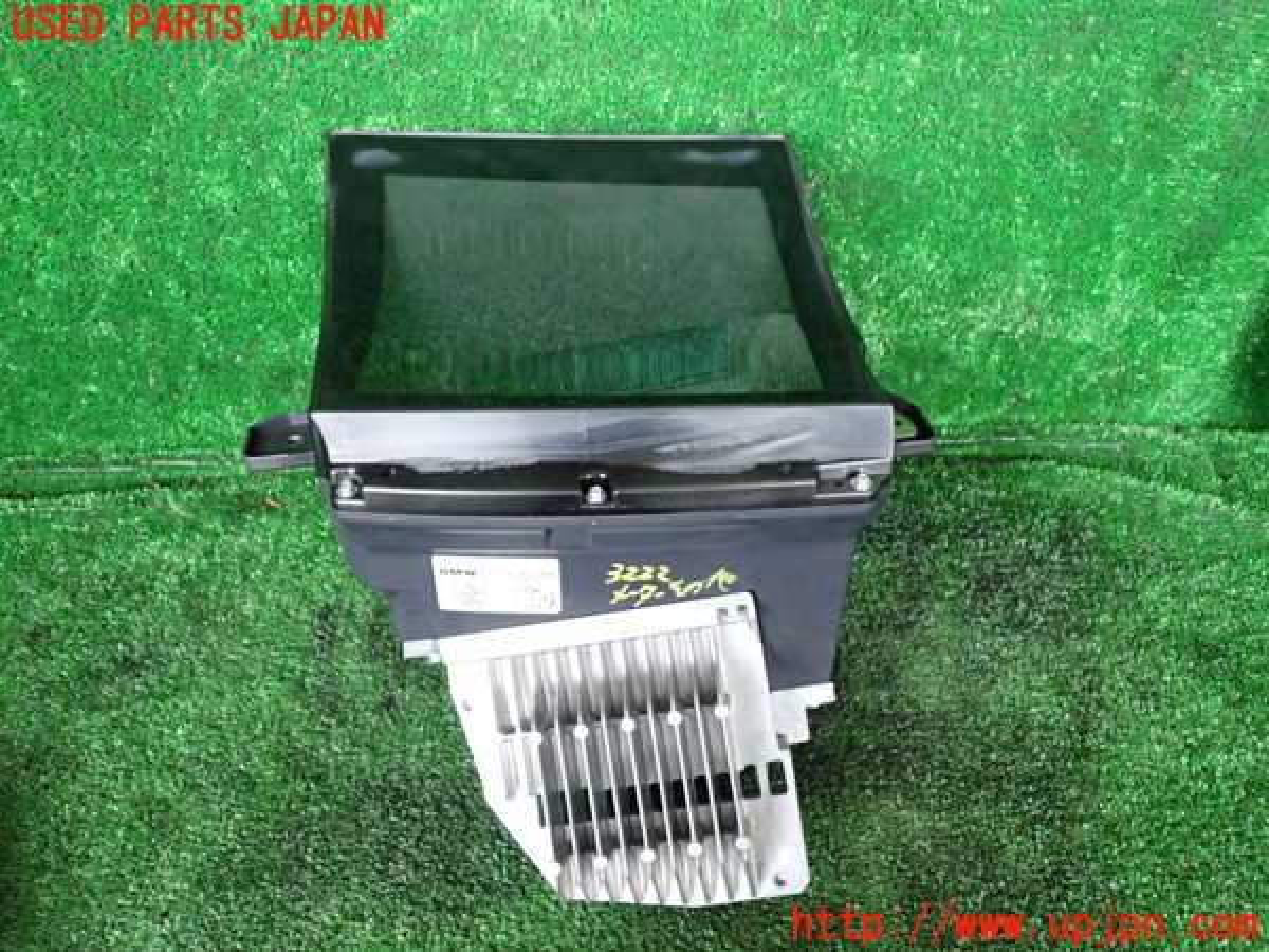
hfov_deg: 60.0
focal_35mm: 30
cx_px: 634
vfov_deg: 46.8
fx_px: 1100
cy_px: 476
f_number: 2.3
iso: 500
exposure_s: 1/30
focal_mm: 5.4
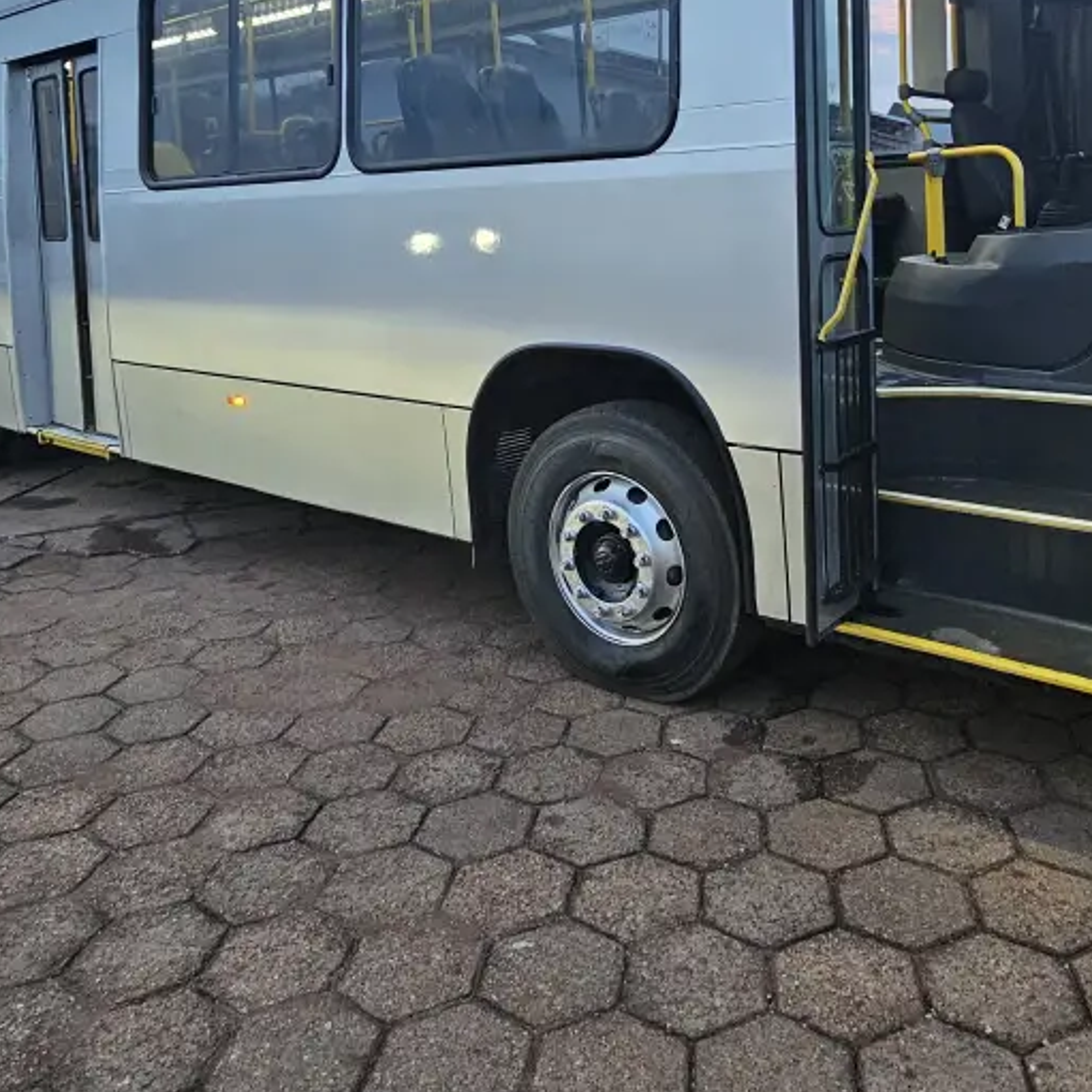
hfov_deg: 58.7
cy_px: 274
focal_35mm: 27
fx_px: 964
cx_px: 648
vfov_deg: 56.2
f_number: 2.2
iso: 320
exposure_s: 1/77.4
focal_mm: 2.2
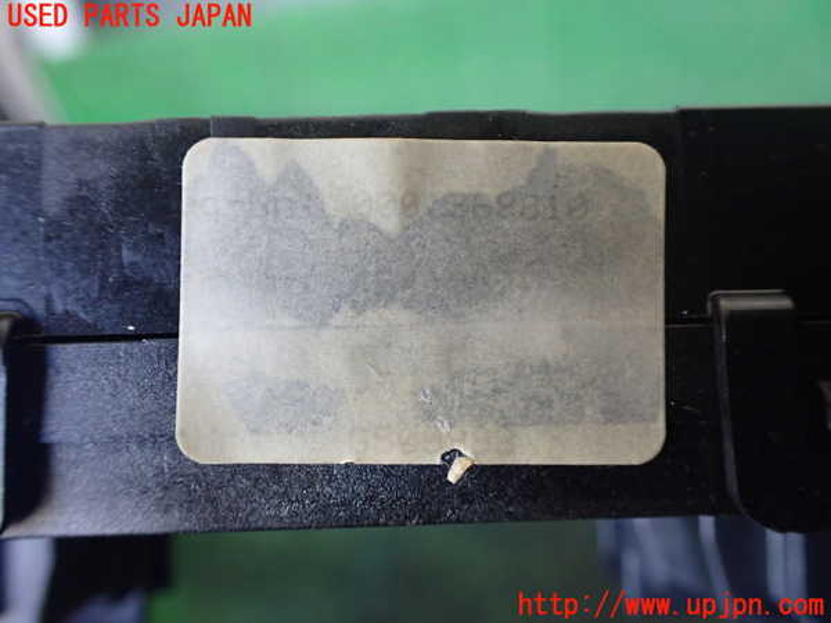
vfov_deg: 46.8
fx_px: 720
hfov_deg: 60.0
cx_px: 416
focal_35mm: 30
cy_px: 312
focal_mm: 5.4
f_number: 2.3
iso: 640
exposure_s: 1/125
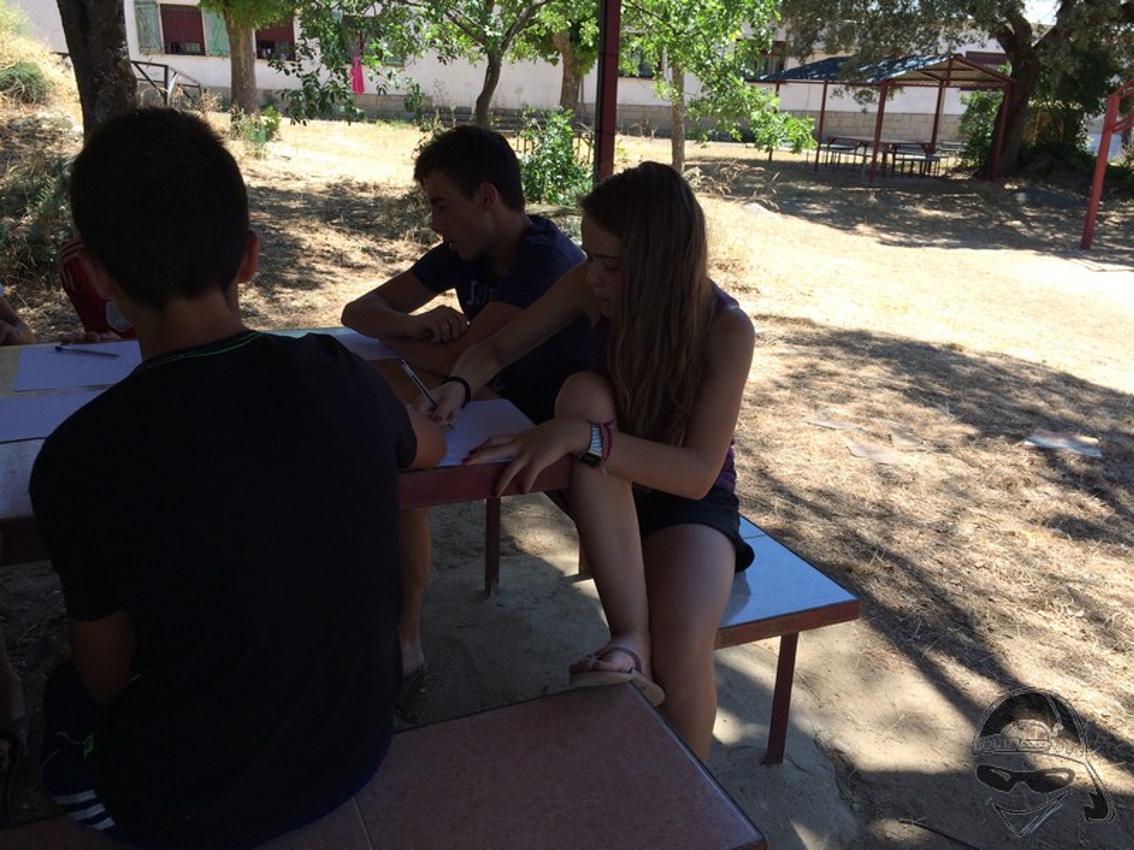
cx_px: 567
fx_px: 950
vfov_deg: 48.2
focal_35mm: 29
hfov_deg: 61.7
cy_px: 425
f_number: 2.2
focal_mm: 4.15
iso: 32
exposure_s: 1/507
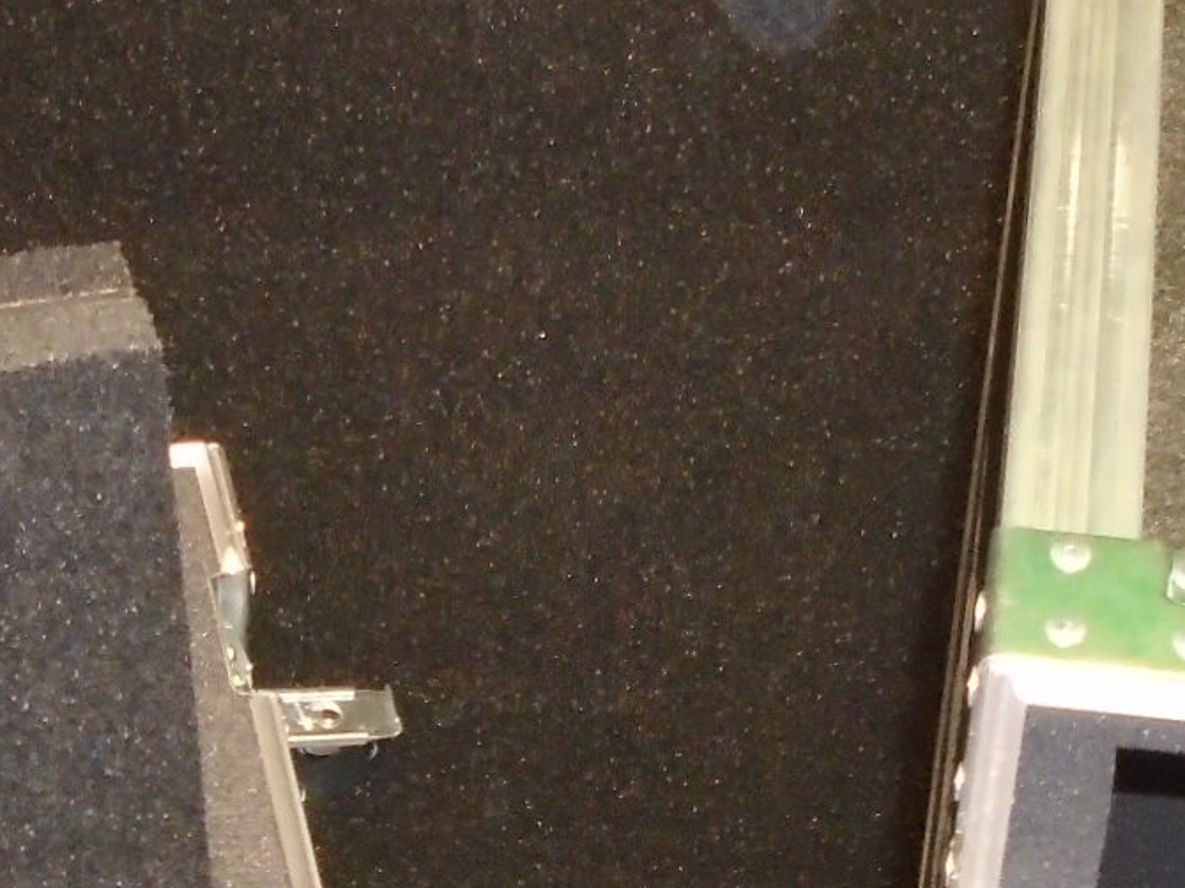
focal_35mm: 120
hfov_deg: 16.4
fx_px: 4106
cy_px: 1035
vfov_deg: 12.1
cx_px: 626
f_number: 3.5
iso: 400
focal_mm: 5.5
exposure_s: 1/40
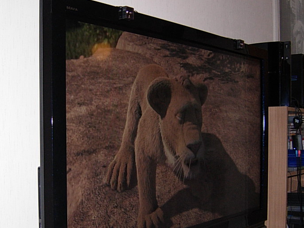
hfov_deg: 35.5
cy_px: 155
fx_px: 474
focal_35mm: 54
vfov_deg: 26.8
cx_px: 127
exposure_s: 1/87.9
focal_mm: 7.5
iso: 137
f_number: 2.7
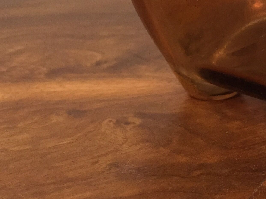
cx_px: 318
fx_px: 584
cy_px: 9
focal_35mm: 76
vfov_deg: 18.9
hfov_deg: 23.5
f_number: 2.2
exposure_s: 1/33
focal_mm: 4.15
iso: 250
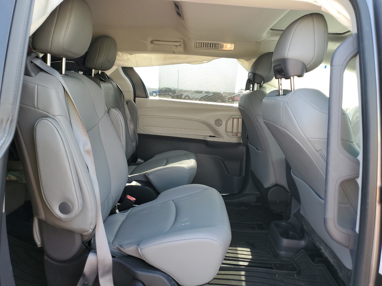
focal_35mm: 26
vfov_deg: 53.1
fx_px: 287
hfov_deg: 67.3
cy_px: 143
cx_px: 191
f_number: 1.5
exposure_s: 1/233
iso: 50
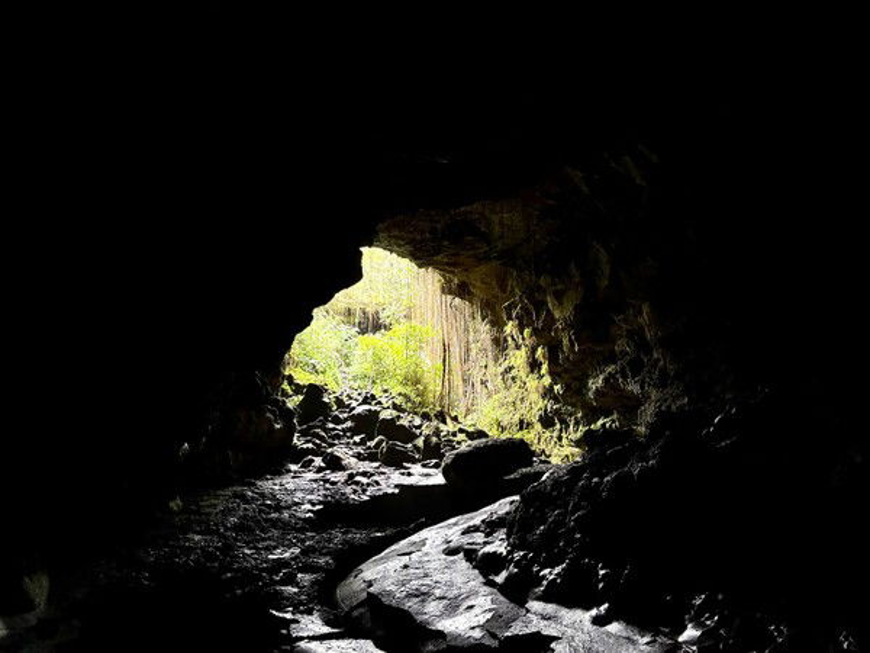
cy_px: 326
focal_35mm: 26
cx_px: 435
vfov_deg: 53.1
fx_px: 653
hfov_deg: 67.3
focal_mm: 5.96
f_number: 1.6
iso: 500
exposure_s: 1/46
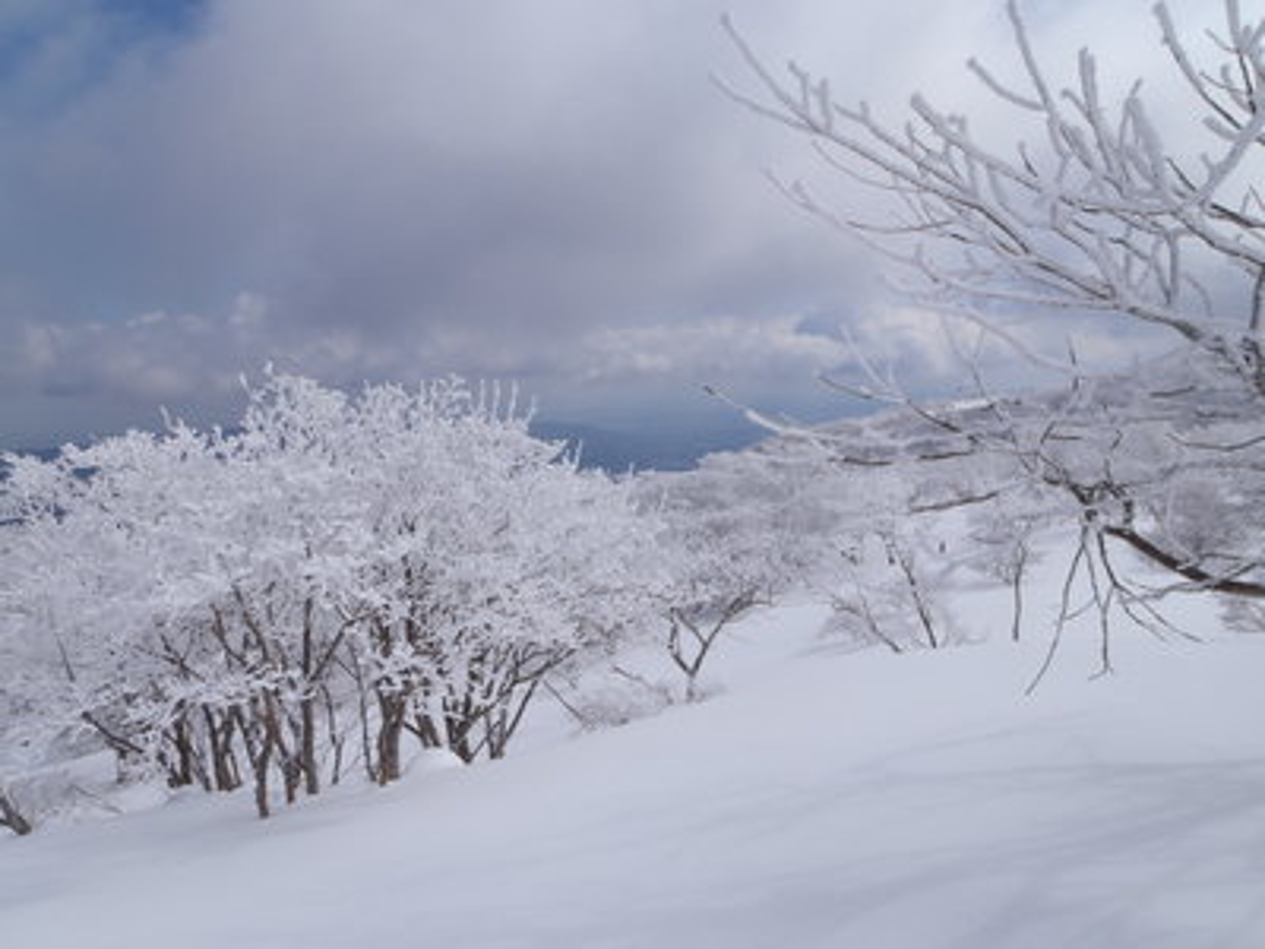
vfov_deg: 49.7
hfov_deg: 63.4
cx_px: 632
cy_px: 474
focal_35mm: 28
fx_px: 1023
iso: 80
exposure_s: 1/1250
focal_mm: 5
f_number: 5.6
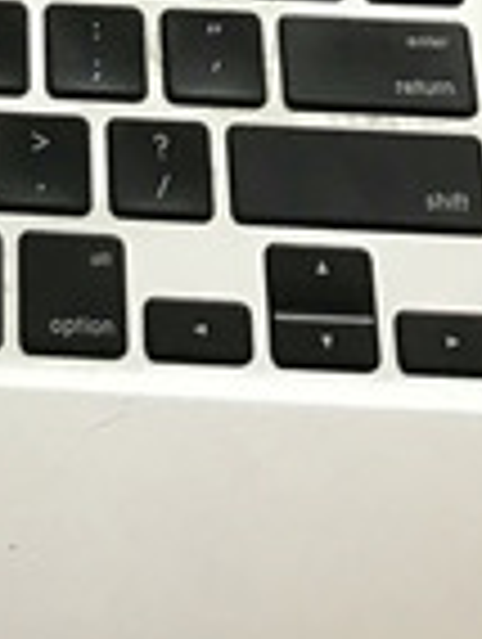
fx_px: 2314
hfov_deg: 11.3
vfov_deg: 13.7
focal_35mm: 125
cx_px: -284
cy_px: -583
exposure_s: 1/30
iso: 40
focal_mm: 3.3
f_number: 2.4
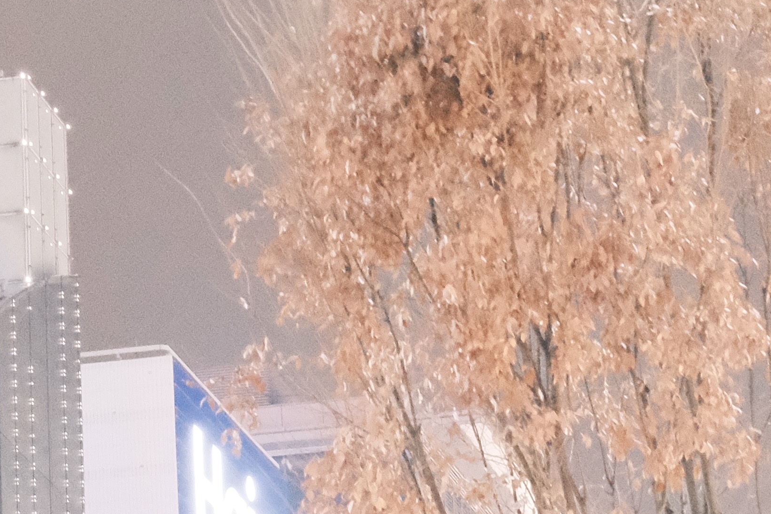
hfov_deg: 8.5
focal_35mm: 237
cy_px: -535
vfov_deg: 5.7
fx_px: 5076
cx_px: -308
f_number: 5.6
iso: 12800
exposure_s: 1/12
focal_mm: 33
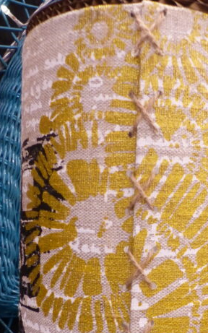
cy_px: 249
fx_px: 417
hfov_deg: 27.8
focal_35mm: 46
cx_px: 139
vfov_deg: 42.2
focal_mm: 4.5
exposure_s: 1/25
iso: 400
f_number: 2.8
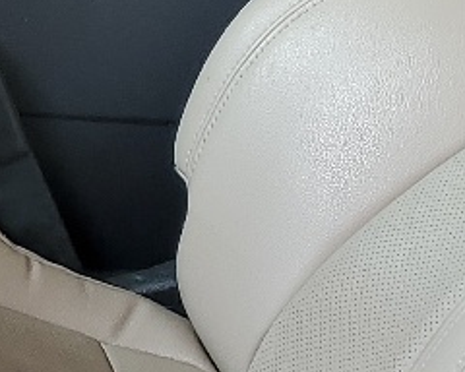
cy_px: 4
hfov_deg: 10.9
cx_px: -256
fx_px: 2326
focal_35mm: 169
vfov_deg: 9.1
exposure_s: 1/204
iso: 50
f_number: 1.5
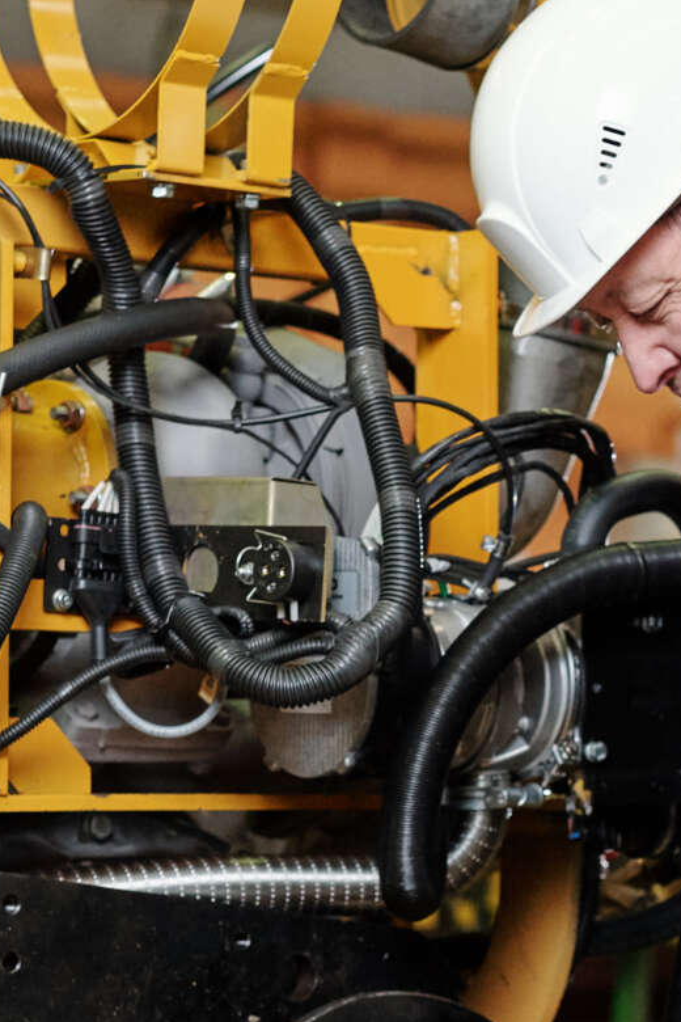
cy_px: 837
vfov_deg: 12.5
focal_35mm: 164
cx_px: 729
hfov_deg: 8.3
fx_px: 4653
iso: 800
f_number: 2.8
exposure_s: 1/100
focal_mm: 50
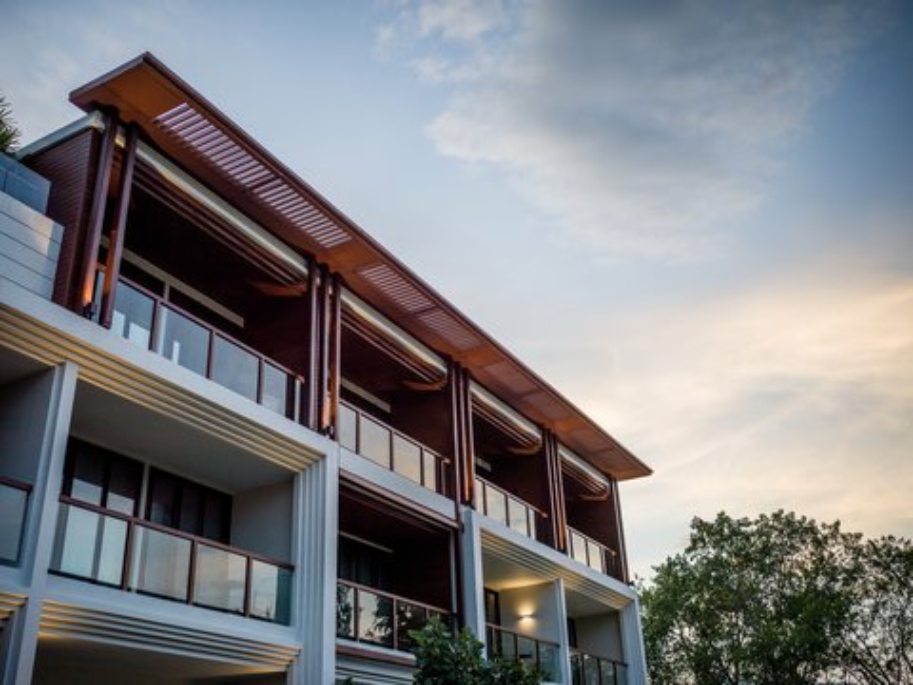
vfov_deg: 40.7
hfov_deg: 52.6
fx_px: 923
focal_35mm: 35
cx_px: 456
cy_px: 342
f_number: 3.5
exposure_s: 1/320
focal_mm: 45
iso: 400
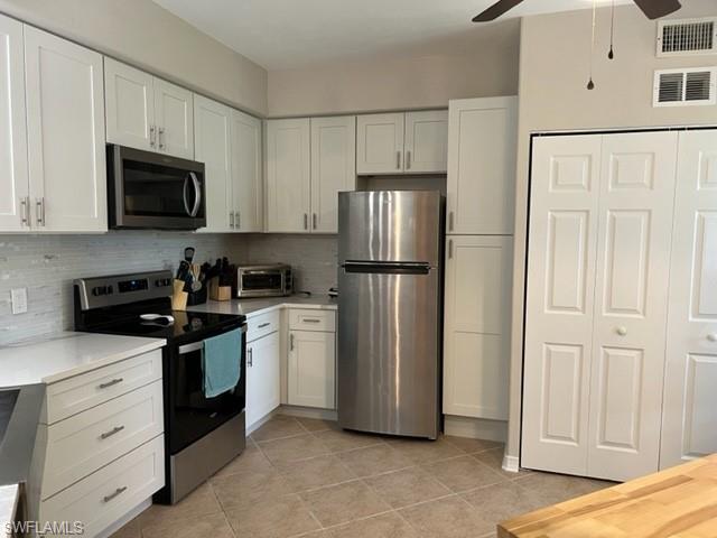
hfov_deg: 67.3
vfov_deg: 53.1
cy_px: 269
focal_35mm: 26
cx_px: 358
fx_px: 539
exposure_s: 1/60
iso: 160
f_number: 1.5
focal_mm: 5.7
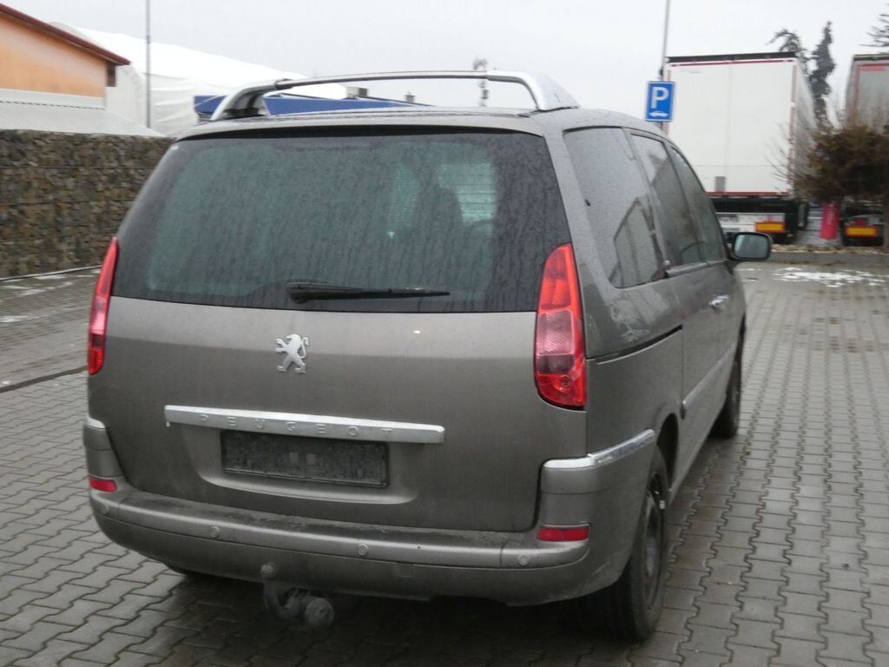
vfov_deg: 35.1
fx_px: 1053
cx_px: 444
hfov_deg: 45.8
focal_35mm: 41
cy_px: 334
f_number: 5.6
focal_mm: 7.3
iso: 800
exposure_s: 1/80
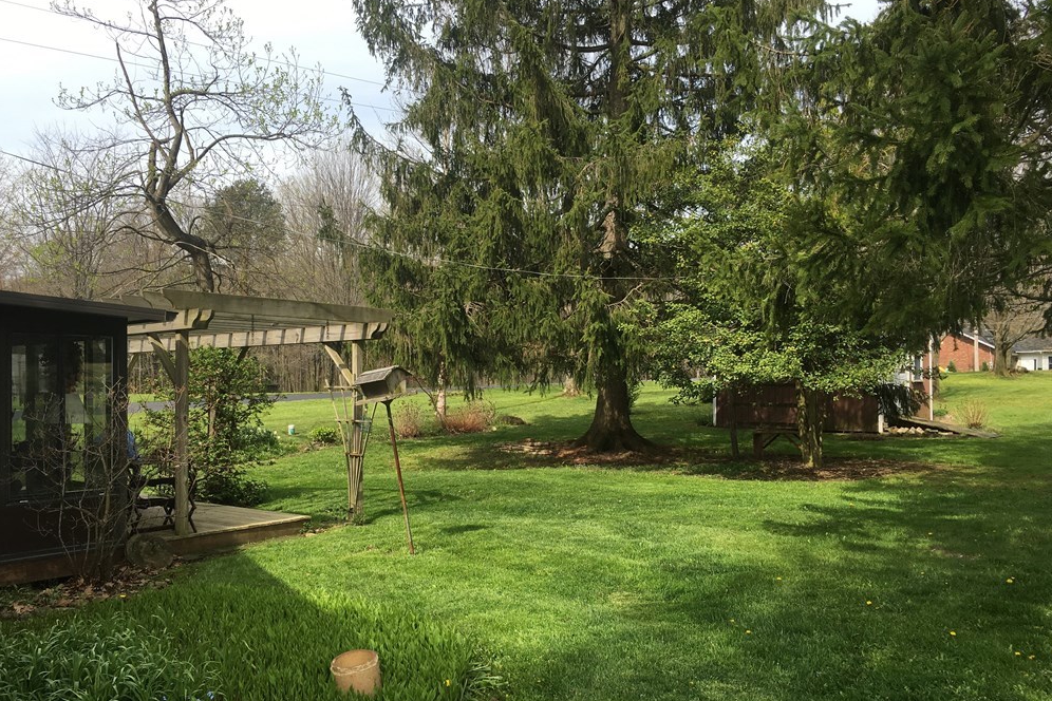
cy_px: 390
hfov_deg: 60.3
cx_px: 520
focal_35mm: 31
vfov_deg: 42.3
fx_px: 906
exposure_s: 1/674
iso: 25
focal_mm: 4.15
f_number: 2.2
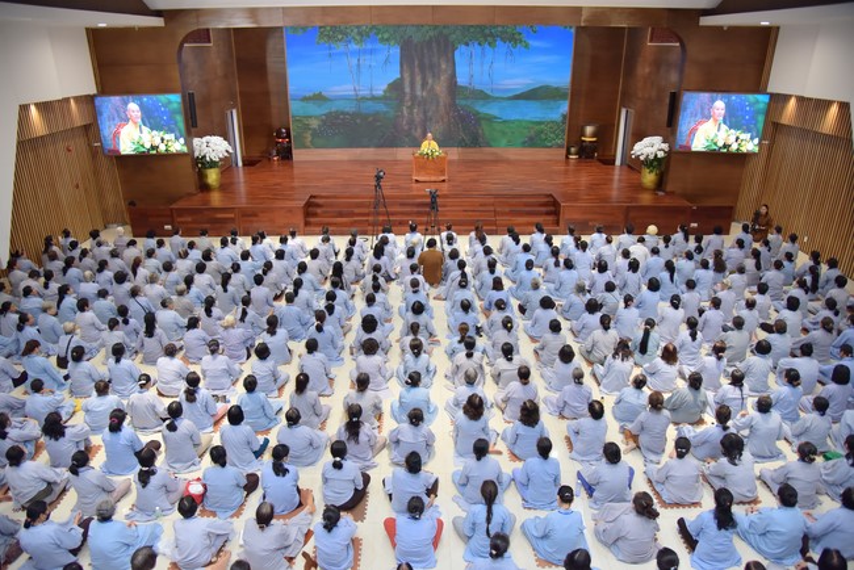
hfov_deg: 73.7
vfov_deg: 53.2
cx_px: 427
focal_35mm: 24
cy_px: 285
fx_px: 570
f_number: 4.5
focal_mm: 24
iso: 1000
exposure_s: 1/125
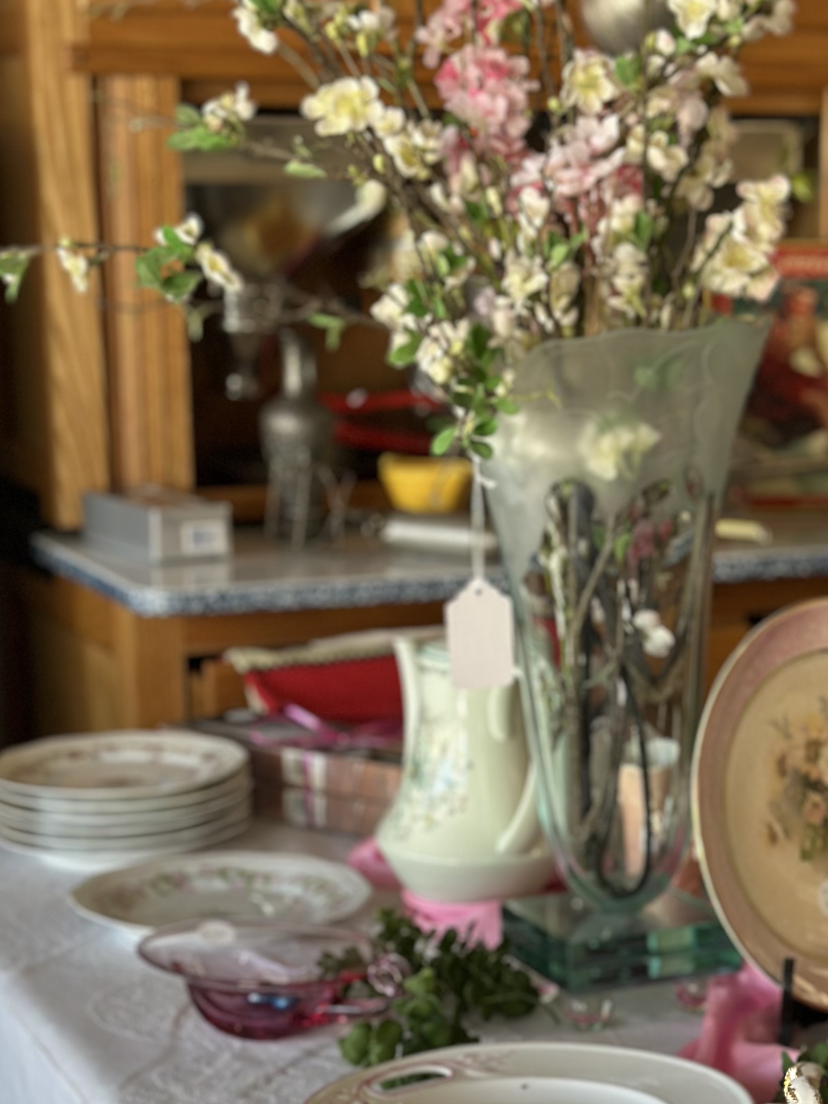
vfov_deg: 21.9
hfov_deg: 16.4
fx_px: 2839
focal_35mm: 89
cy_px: 751
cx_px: 692
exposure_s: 1/121
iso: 80
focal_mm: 6.86
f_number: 1.78
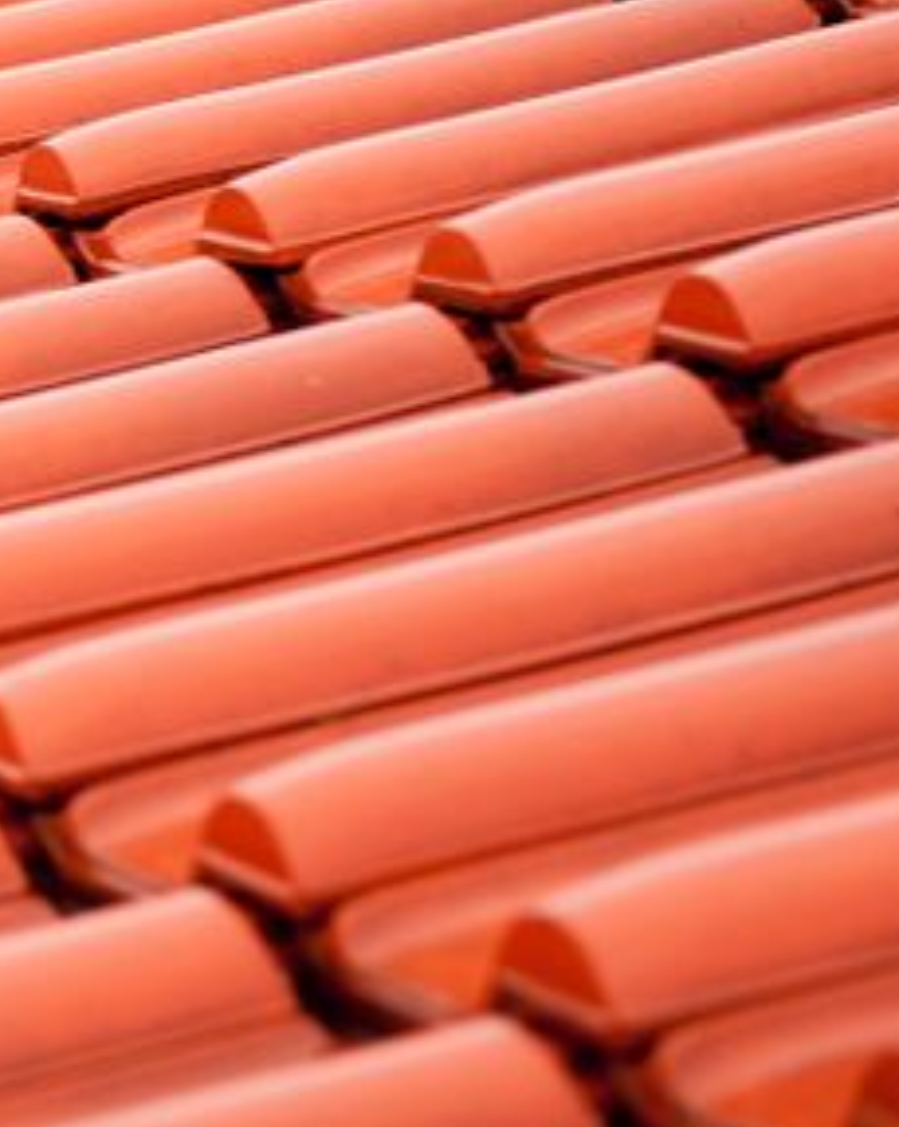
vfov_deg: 8.9
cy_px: -53
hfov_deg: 6.9
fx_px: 7195
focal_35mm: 216
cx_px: -1005
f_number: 4
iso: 640
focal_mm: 66
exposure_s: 1/200
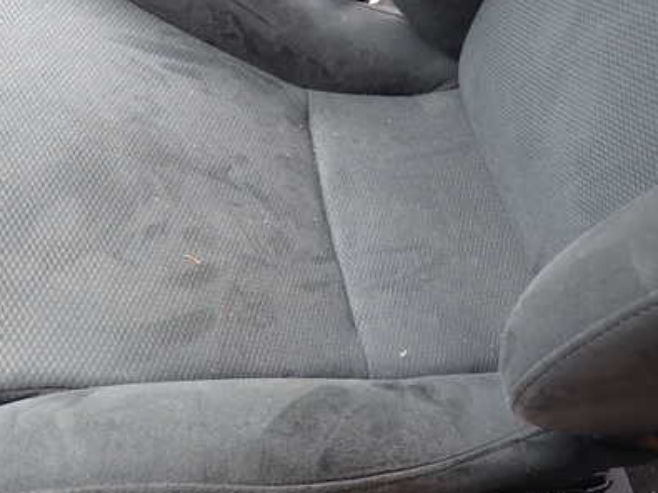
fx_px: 722
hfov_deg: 48.8
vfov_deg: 37.6
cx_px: 280
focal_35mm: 38
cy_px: 200
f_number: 2
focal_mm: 4.5
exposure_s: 1/60
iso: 160
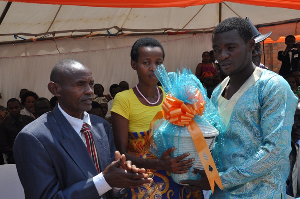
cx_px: 150
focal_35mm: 51
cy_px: 100
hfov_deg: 38.9
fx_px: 424
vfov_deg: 26.4
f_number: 11
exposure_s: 1/500
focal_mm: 34
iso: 500
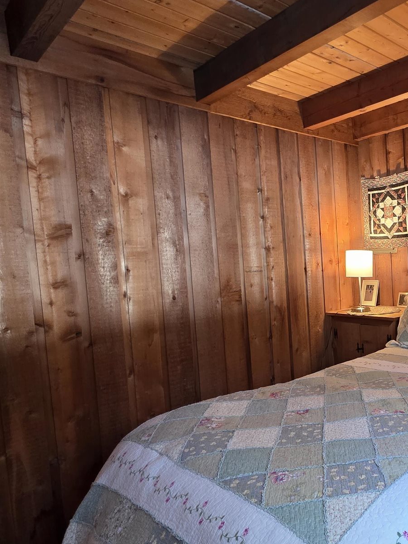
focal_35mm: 25
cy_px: 283
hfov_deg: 47.3
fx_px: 393
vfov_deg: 69.4
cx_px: 392
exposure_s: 1/60
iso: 500
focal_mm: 2.2
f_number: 1.9
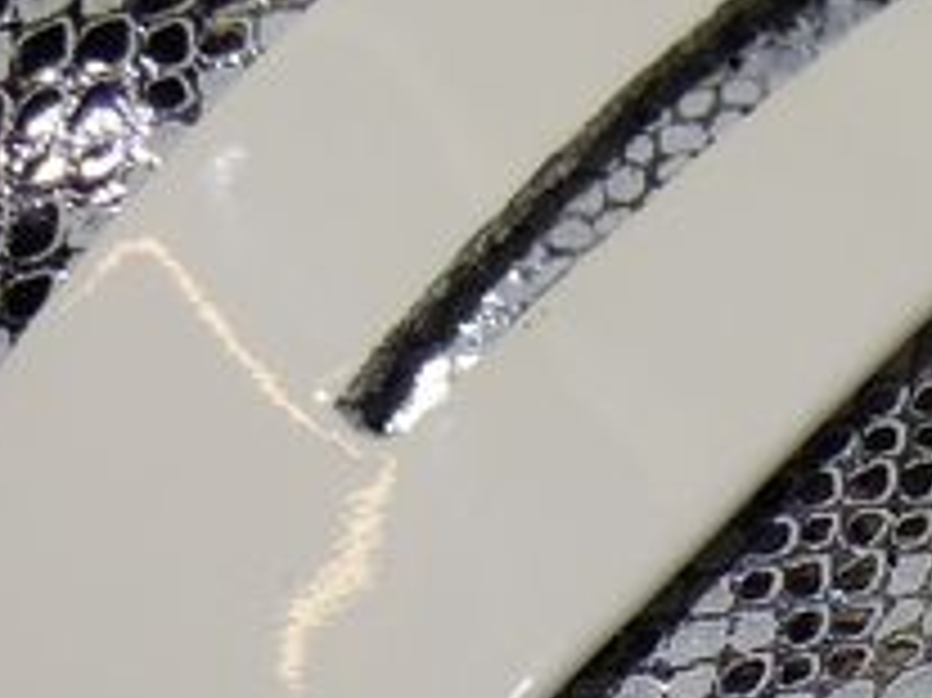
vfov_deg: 3.2
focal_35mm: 465
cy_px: 777
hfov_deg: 4.3
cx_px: 729
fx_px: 12512
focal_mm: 19.2
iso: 100
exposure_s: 1/100
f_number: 2.8
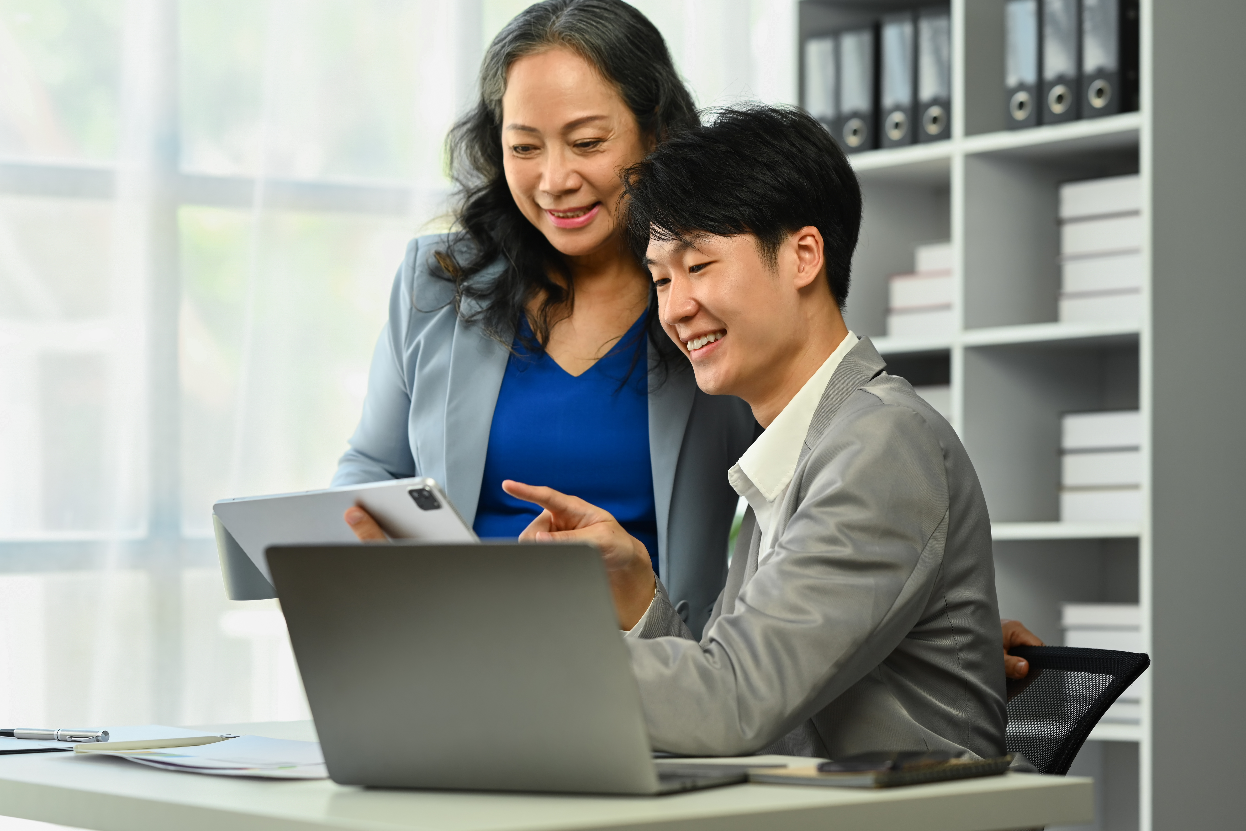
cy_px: 404
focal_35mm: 91
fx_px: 3149
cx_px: 597
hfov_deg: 22.4
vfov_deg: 15.0
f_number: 2.8
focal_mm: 85
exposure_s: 1/320
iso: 320
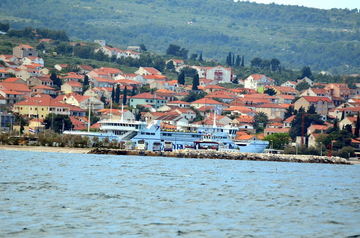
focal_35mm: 390
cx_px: 180
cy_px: 119
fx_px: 3891
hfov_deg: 5.3
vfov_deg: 3.5
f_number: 5.6
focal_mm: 260
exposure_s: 1/2500
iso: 800
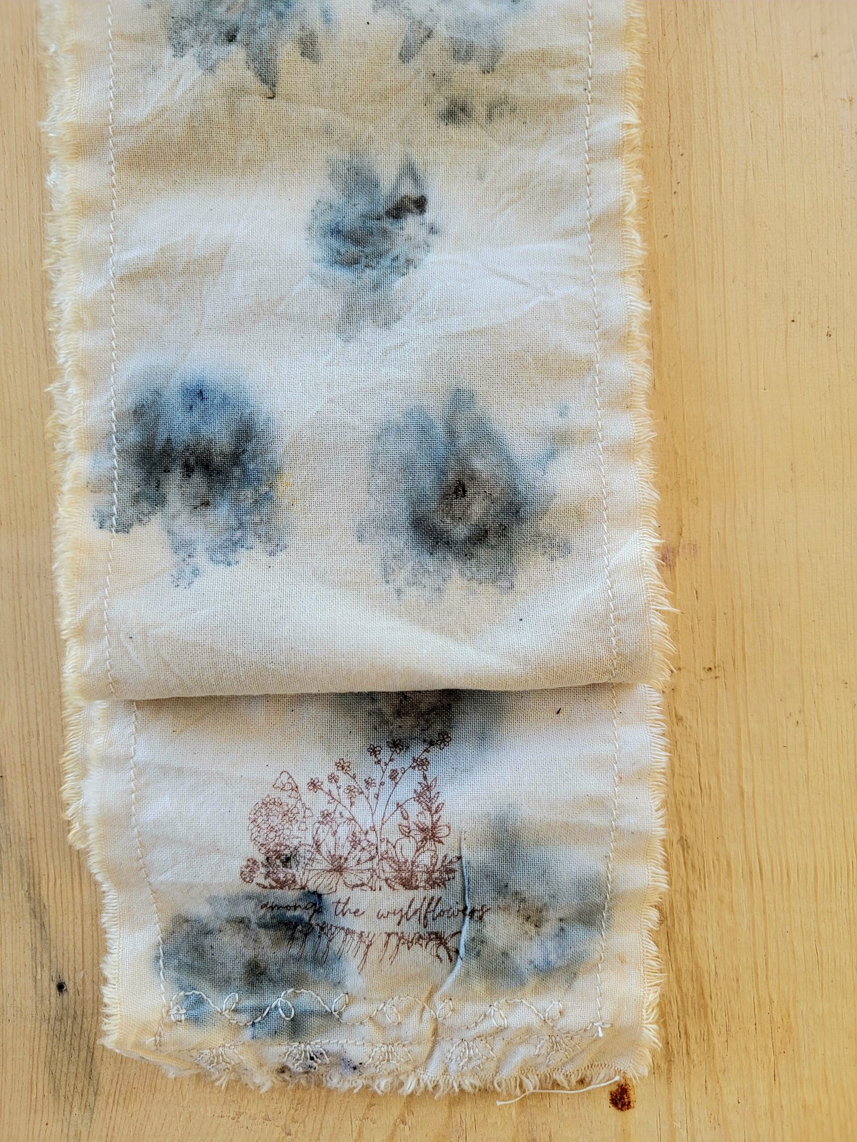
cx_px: 428
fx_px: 792
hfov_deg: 56.8
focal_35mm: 24
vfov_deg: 71.6
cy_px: 571
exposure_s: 1/120
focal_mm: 6.7
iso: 80
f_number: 1.8
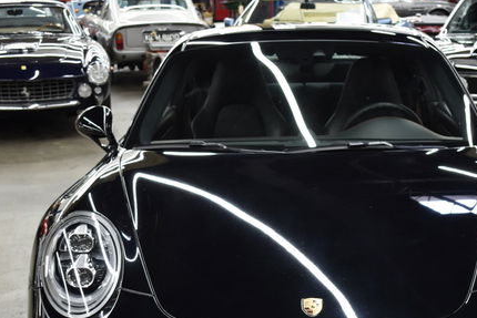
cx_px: 298
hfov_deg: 26.9
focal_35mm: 75
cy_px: 273
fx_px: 994
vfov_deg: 18.0
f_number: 4.2
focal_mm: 28
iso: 720
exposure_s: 1/50
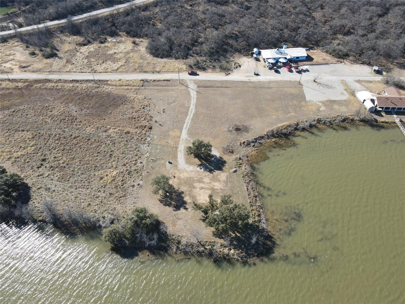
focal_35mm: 24
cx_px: 202
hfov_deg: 71.6
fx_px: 281
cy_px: 152
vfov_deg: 56.8
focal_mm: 4.5
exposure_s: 1/250
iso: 100
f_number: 2.8
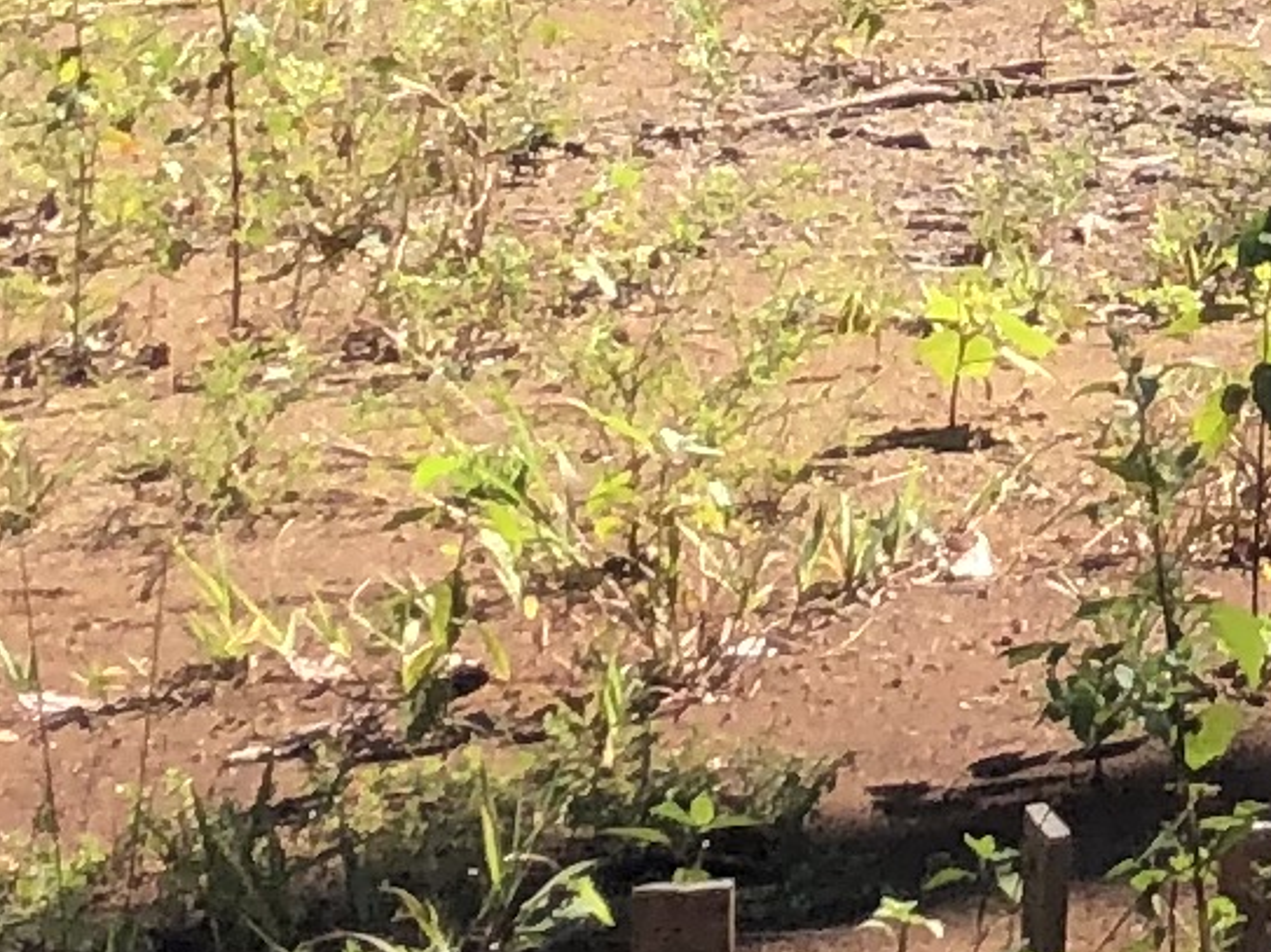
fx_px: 7635
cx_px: 3029
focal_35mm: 208
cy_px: -2009
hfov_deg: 8.7
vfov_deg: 6.5
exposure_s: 1/1021
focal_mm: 4
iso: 20
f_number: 1.8
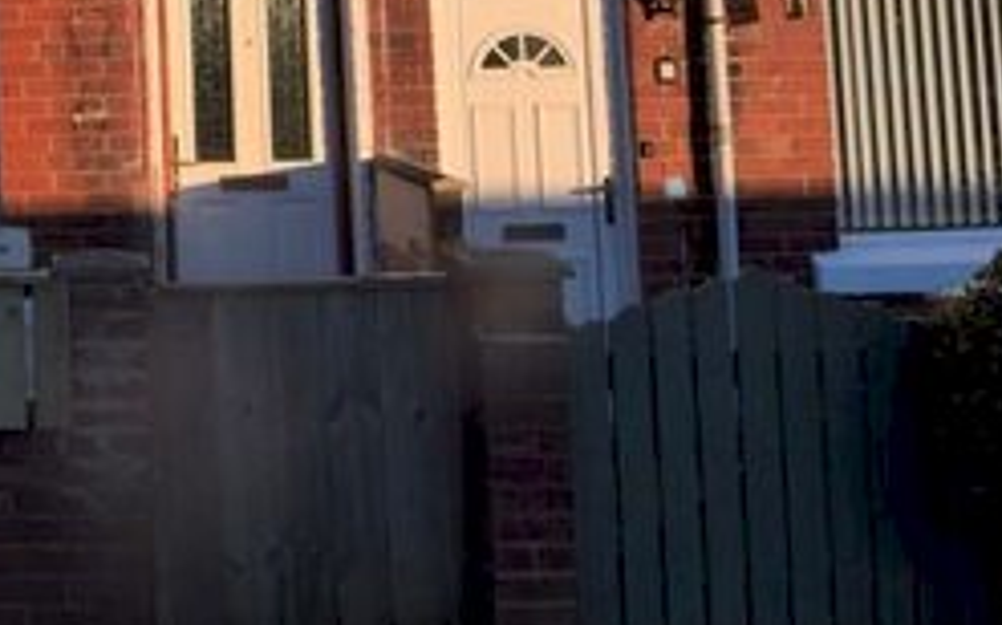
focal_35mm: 52
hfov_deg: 34.6
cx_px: -49
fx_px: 1419
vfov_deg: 23.1
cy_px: -91
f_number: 9
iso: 100
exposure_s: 1/200
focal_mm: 12
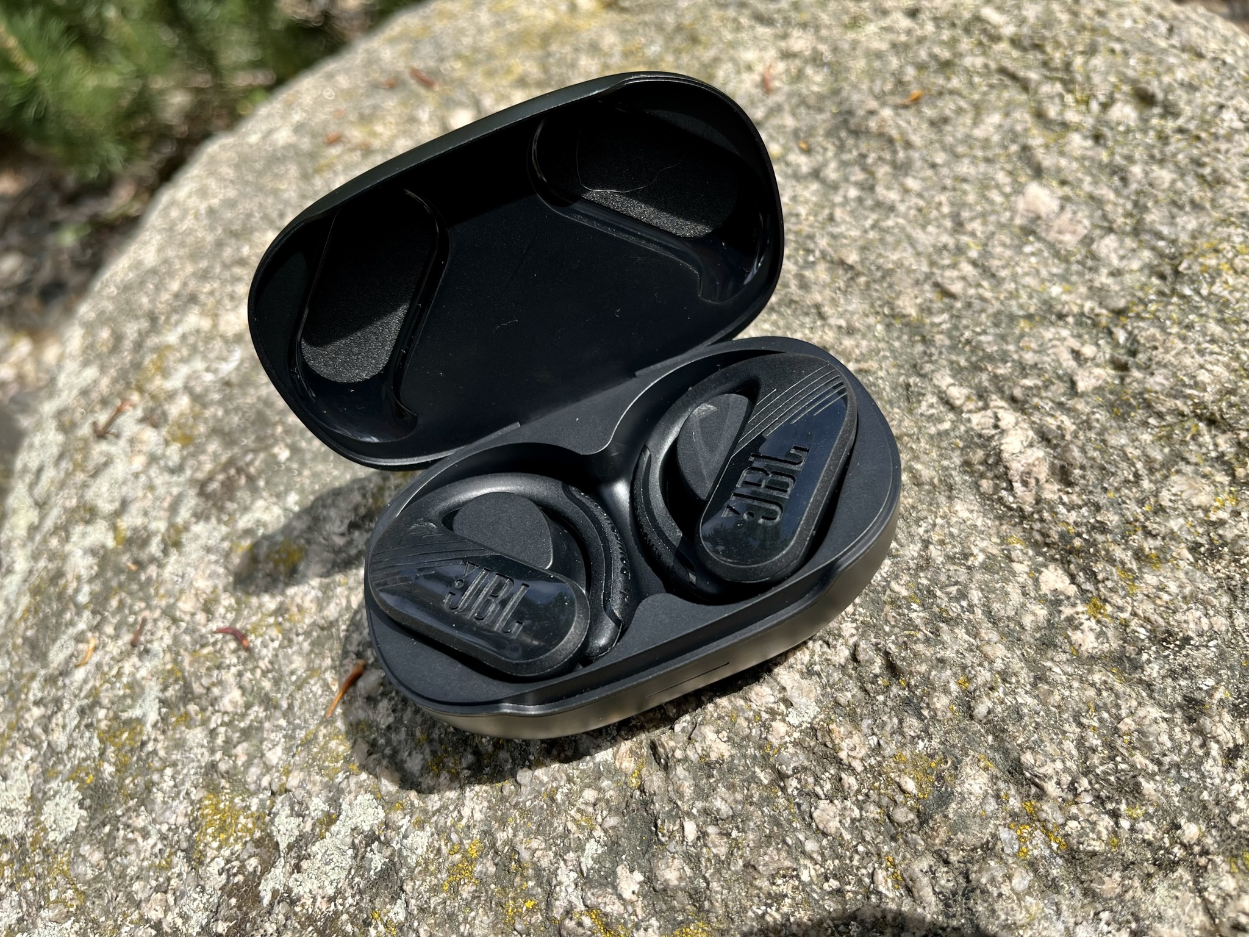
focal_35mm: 26
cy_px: 468
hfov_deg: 67.3
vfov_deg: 53.1
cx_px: 624
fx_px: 938
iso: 50
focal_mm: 5.1
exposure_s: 1/2513
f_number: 1.6
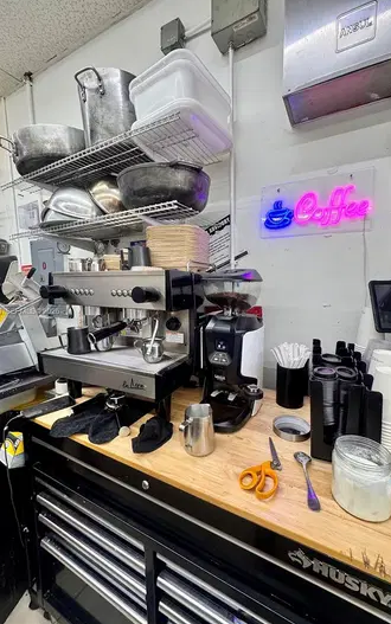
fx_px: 255
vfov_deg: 101.4
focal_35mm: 15
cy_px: 312
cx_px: 199
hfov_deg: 74.9
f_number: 2.2
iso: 320
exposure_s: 1/120
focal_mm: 2.22
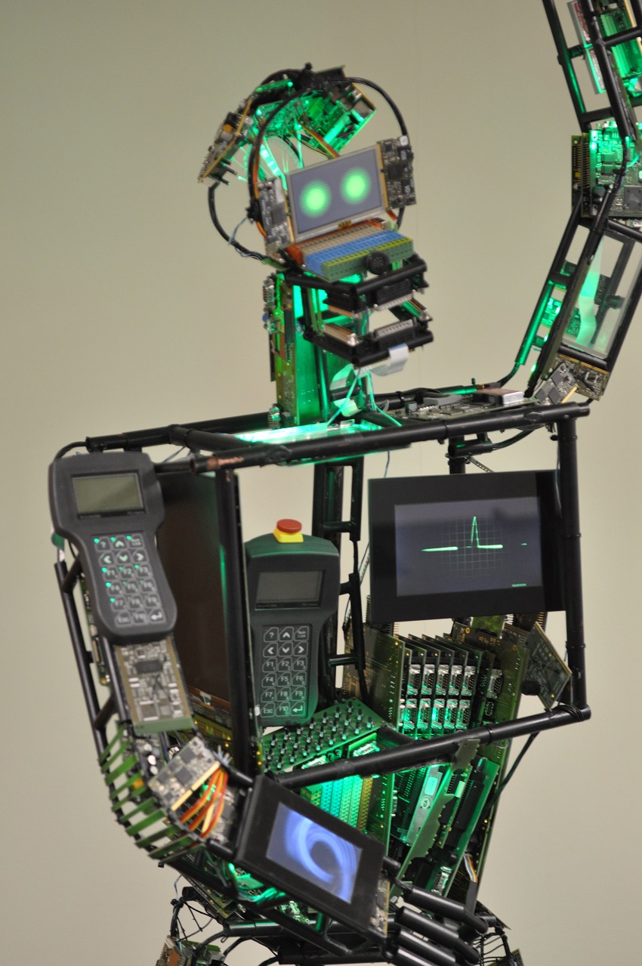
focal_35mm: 75
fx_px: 2010
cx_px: 321
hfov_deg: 18.1
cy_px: 483
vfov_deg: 27.0
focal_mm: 50
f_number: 3
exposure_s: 1/50
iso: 800
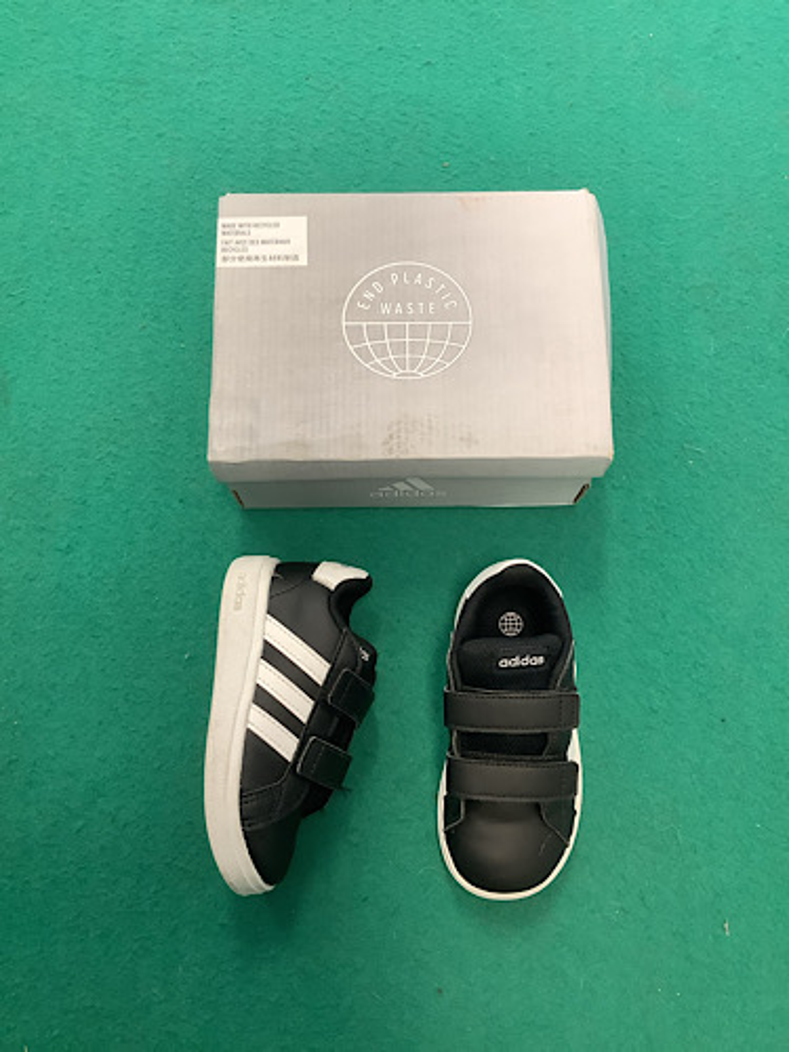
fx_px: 942
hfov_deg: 45.4
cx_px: 394
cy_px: 526
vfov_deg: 58.4
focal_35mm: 31
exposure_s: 1/50
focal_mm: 3.3
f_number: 2.4
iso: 125
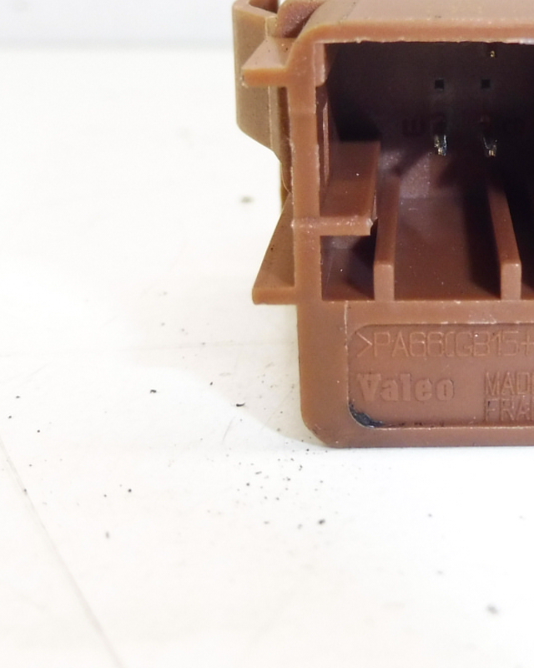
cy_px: 186
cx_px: 456
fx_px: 1185
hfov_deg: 24.8
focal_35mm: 60
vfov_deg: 31.0
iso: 200
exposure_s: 1/60
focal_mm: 4.3
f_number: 3.5
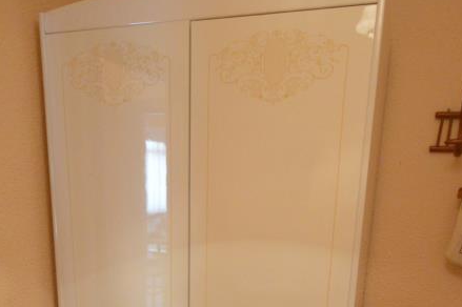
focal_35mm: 35
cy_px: 313
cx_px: 216
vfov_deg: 34.2
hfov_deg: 54.4
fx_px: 449
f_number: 4
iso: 3200
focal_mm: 10
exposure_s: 1/30
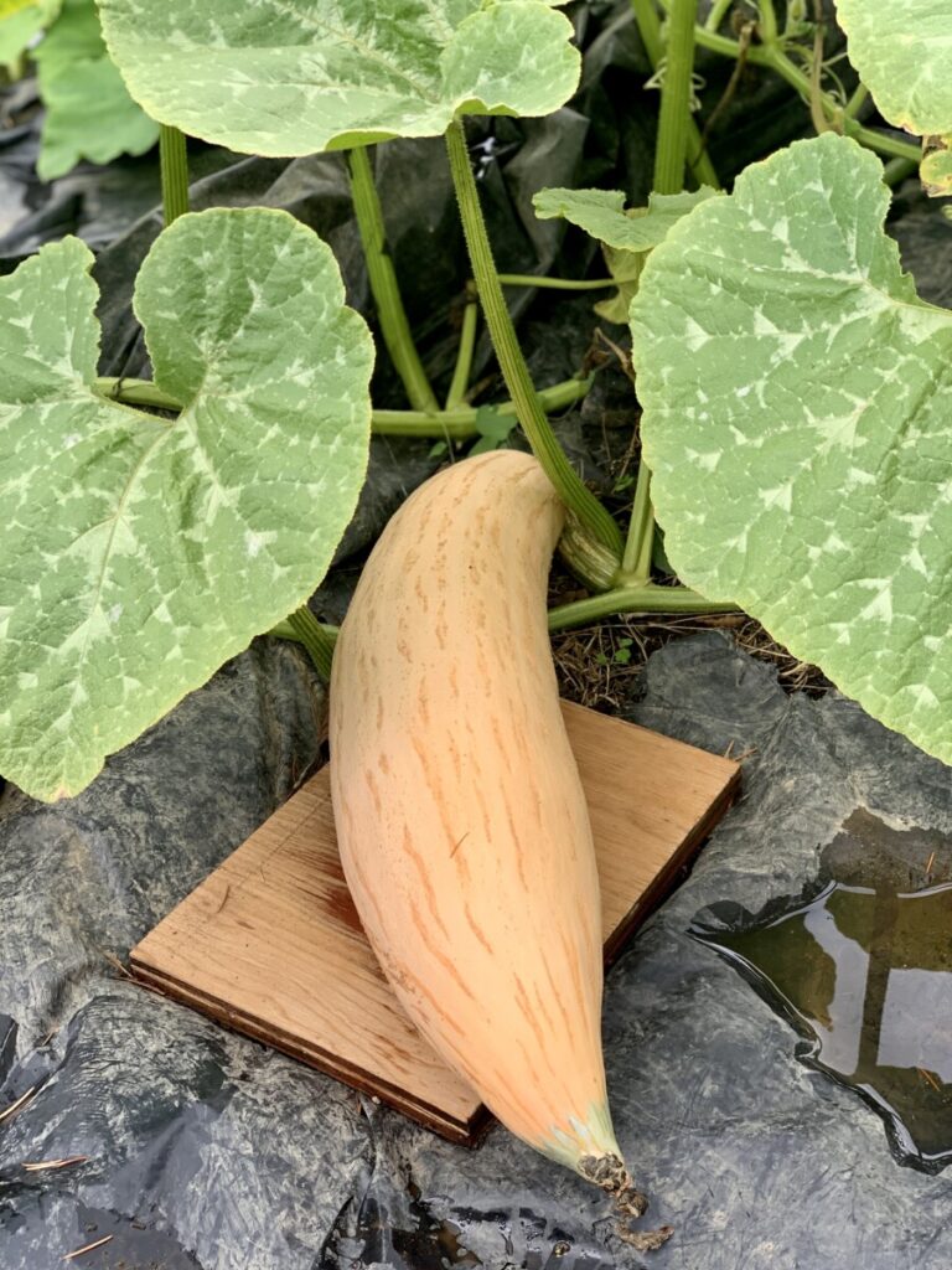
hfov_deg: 28.0
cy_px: 635
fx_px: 1907
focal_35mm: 52
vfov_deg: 36.8
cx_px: 476
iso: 16
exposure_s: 1/122
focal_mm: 6
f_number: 2.4
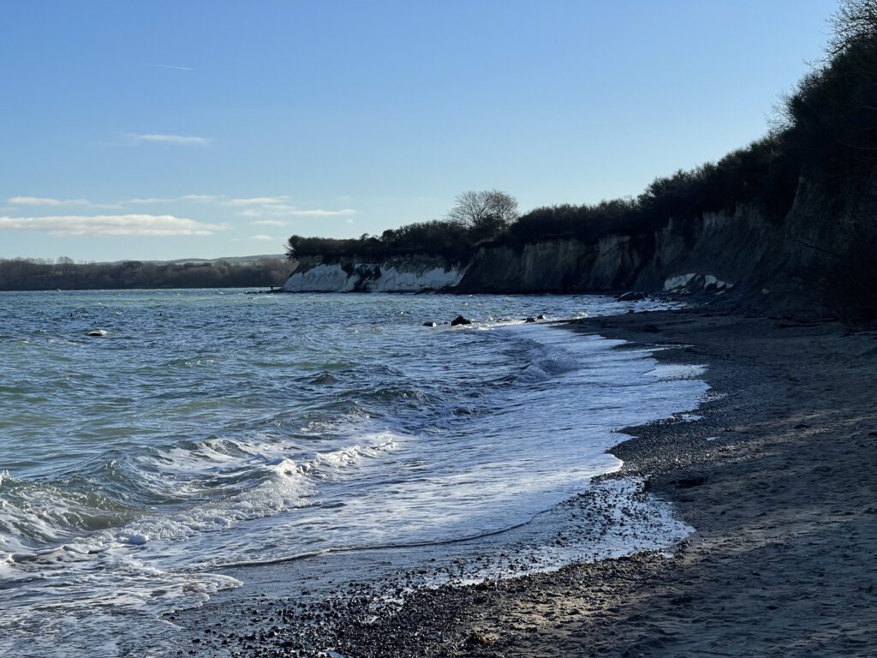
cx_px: 438
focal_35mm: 64
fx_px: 1621
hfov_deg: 30.3
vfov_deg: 22.9
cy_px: 329
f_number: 2.2
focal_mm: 7.5
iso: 20
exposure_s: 1/2370
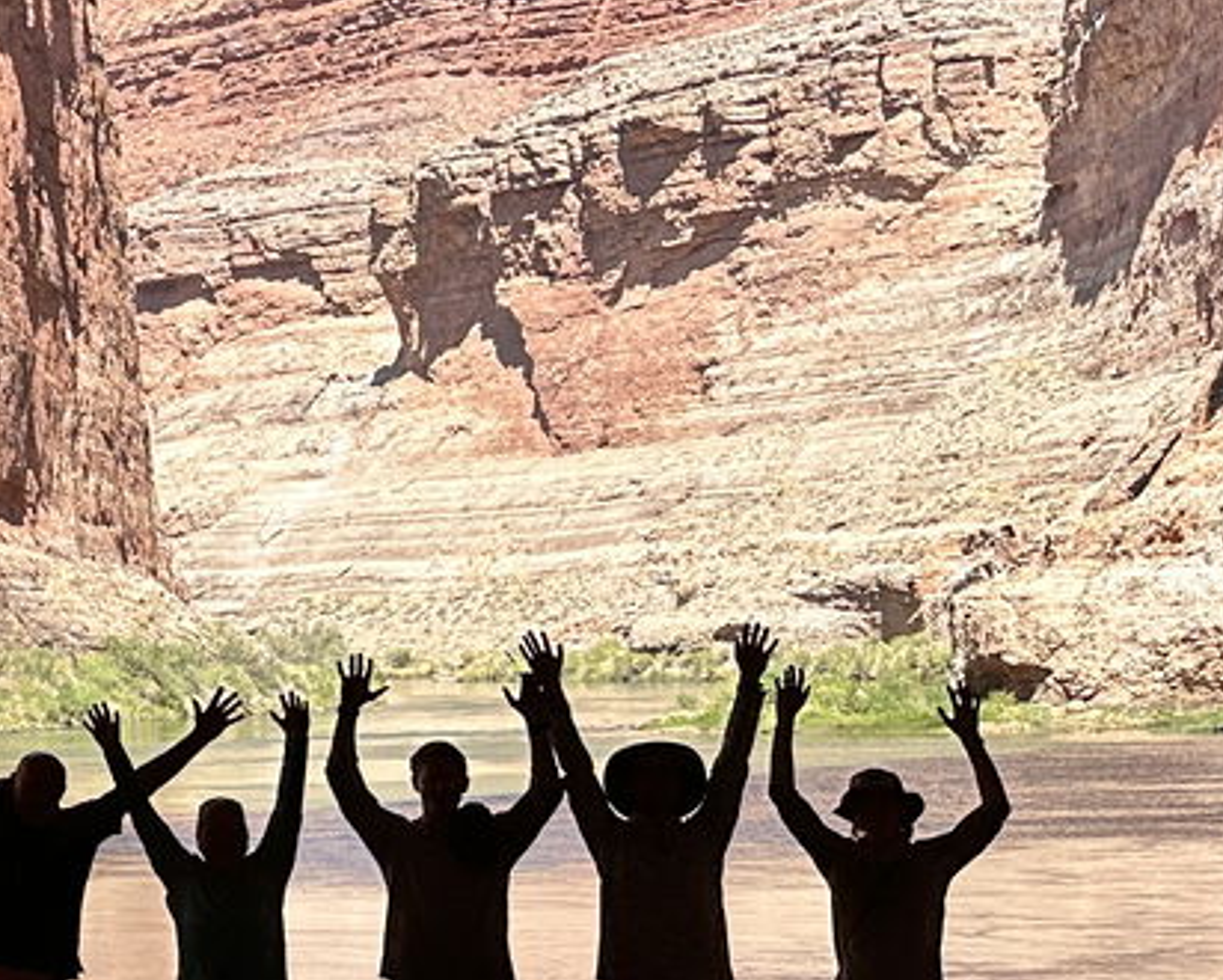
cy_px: 481
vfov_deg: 16.9
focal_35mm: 91
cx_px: -1024
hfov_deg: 17.0
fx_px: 3295
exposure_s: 1/2203
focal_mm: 6.86
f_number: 1.78
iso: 80
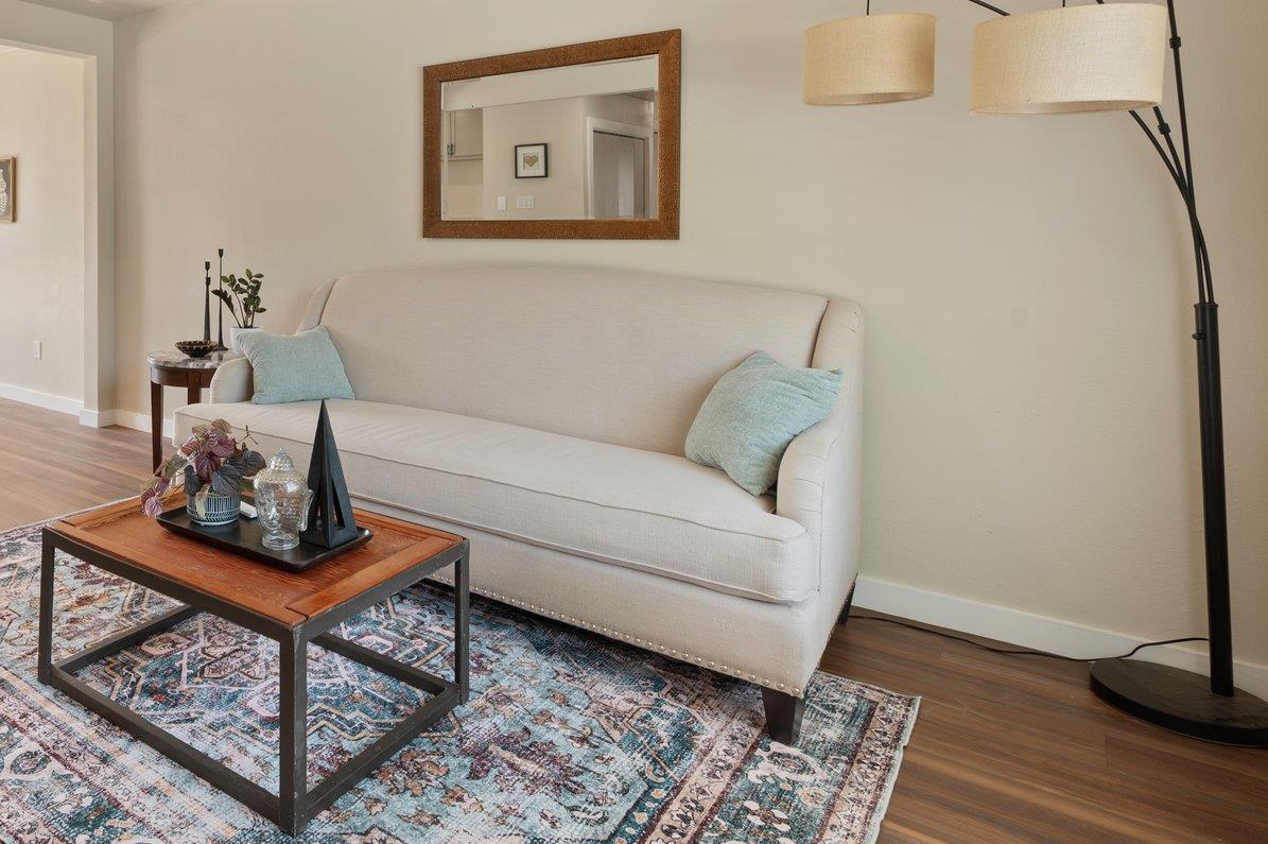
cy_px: 248
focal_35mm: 24
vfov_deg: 51.6
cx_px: 272
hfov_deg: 67.5
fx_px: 845
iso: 100
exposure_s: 1/1.25
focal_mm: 14
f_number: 8
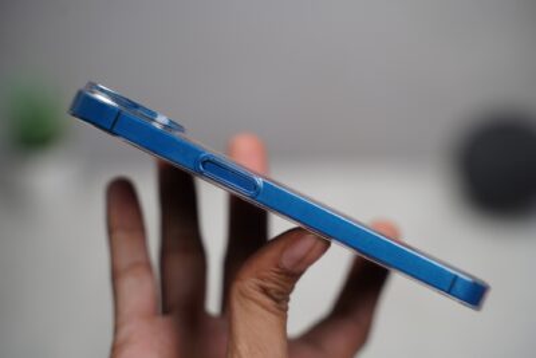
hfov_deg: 27.0
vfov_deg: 18.2
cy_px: 179
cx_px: 268
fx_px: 1117
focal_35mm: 75
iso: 400
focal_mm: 75
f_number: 4
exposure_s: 1/90
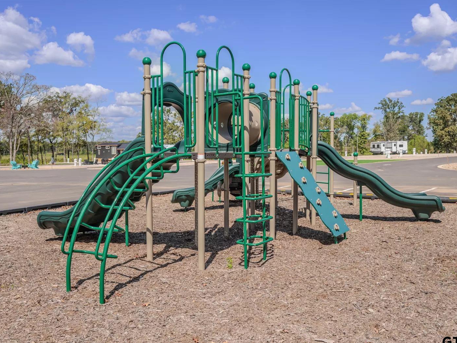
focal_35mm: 33
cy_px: 172
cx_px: 233
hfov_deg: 55.3
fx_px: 436
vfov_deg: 43.0
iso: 80
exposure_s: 1/800
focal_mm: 30
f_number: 4
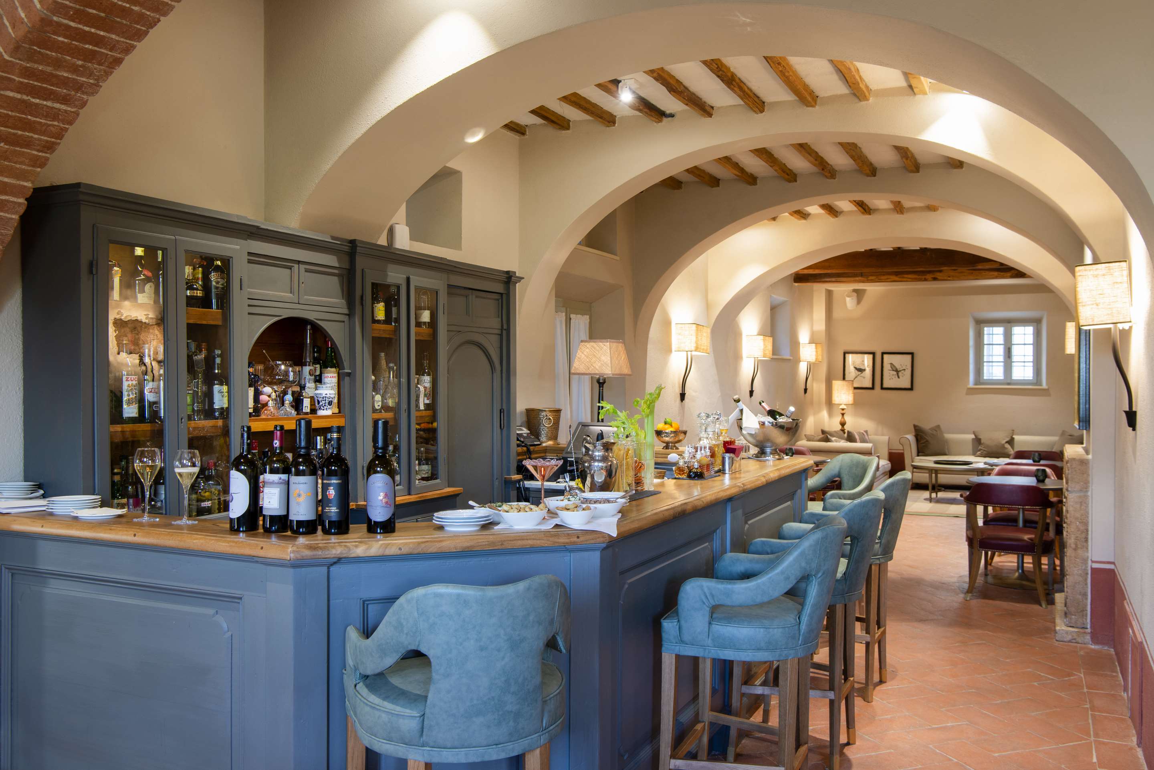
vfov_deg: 41.1
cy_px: 385
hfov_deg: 58.7
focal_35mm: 32
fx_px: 1026
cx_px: 577
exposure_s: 1/1.67
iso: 200
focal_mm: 32
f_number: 10
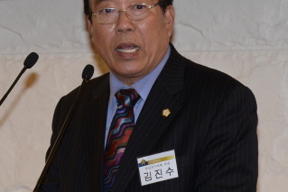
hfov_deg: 4.1
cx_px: 96
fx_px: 4010
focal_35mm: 501
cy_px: 133
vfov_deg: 2.7
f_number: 11
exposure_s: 1/100
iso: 1600
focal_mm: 200
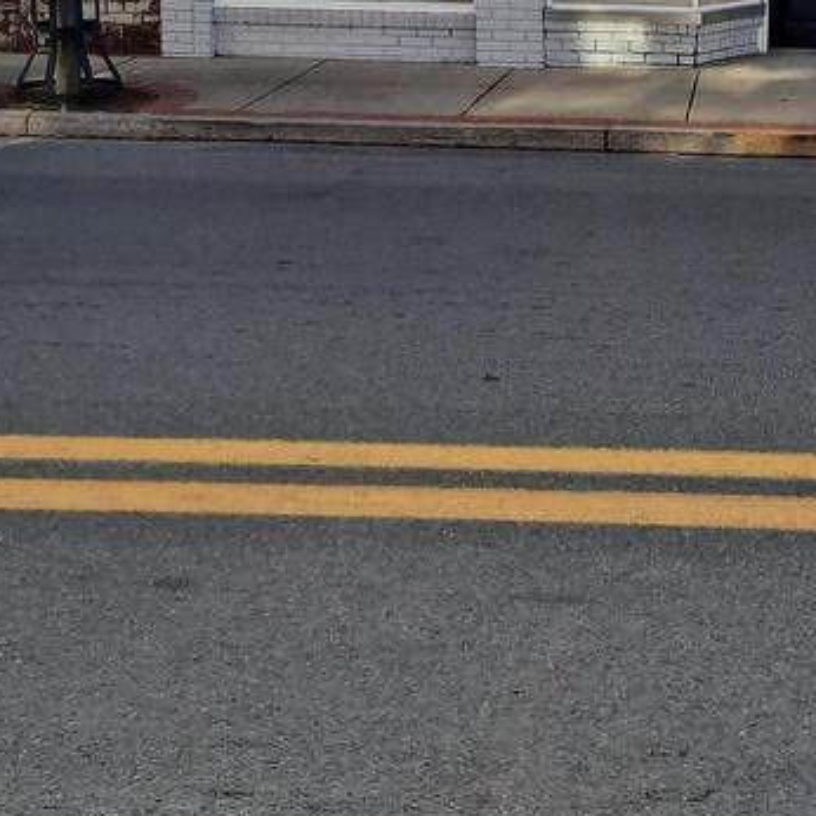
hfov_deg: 24.4
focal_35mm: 69
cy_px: 47
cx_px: 715
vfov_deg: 24.1
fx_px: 1840
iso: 32
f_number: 2
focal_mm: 4.6
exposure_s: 1/1183
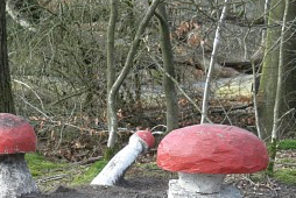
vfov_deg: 4.7
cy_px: 184
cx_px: 63
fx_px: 2395
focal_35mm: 291
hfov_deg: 7.1
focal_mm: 27.9
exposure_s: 1/160
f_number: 5.3
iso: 250
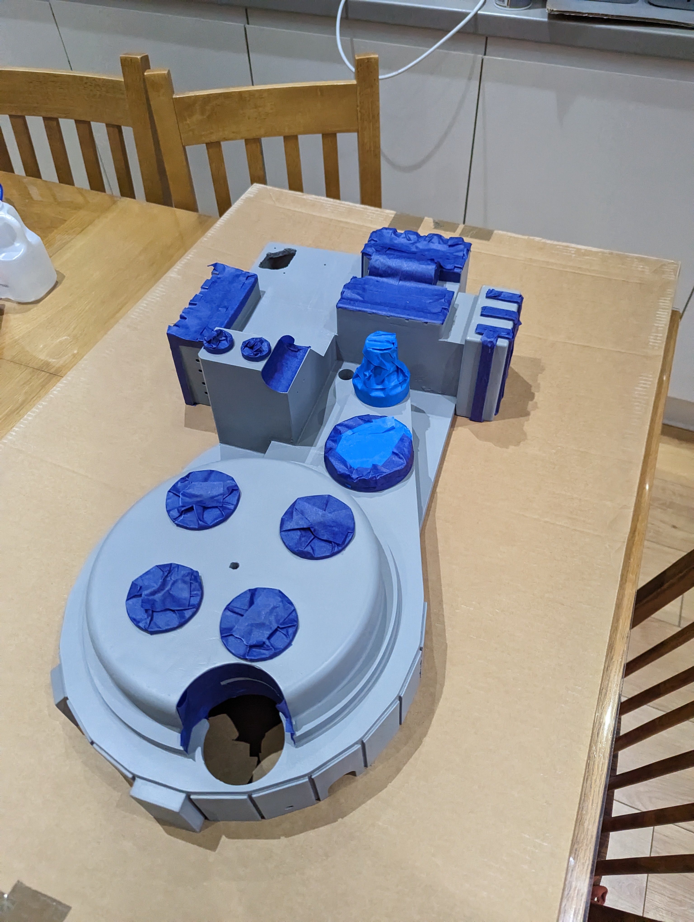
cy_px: 461
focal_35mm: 24
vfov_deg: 71.5
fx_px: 640
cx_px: 347
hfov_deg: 56.9
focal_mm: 6.81
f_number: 1.85
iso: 1648
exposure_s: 1/755
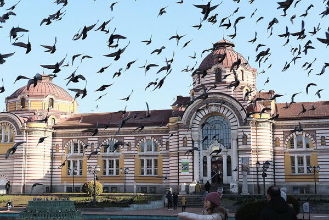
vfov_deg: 25.5
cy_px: 110
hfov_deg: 37.5
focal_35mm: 53
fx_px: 484
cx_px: 164
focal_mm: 35
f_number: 6.4
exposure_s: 1/500
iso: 500
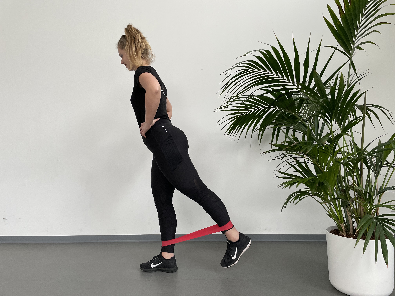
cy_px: 148
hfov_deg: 67.3
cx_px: 198
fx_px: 297
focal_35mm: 26
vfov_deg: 53.1
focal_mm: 4.2
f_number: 1.6
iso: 125
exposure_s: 1/100
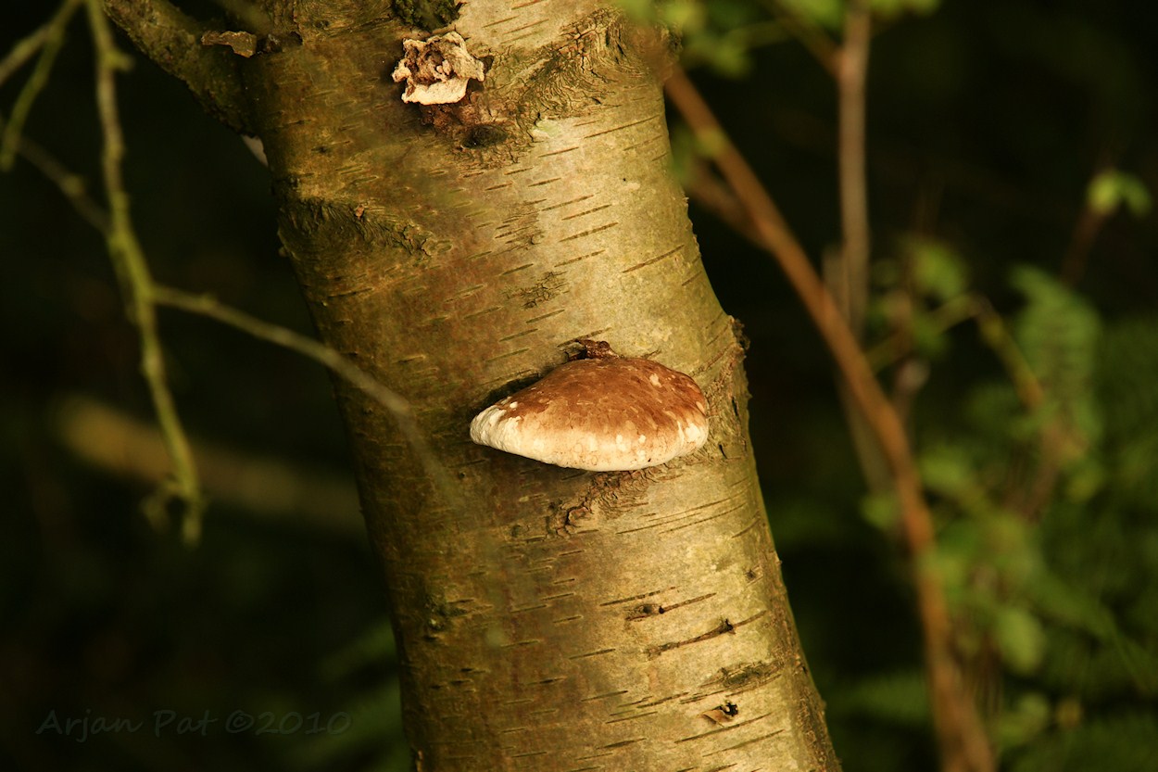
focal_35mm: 450
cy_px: 386
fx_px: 14472
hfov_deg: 4.6
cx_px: 579
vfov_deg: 3.1
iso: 100
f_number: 5.6
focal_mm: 300
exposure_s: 1/60
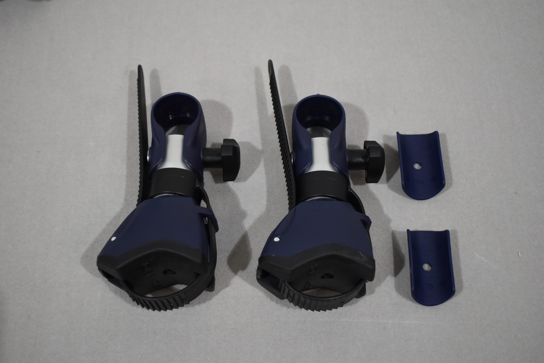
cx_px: 272
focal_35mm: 45
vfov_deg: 29.9
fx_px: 680
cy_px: 182
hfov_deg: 43.6
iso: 800
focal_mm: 30
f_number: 4.2
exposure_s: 1/250
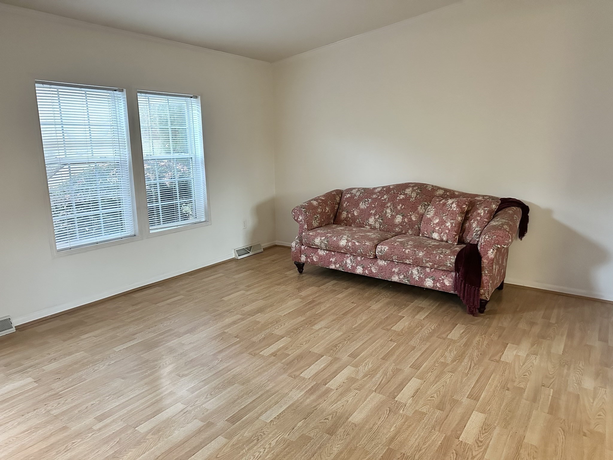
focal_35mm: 24
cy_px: 230
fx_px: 425
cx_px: 306
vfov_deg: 56.8
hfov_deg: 71.6
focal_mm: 6.86
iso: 800
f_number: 1.78
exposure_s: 1/60
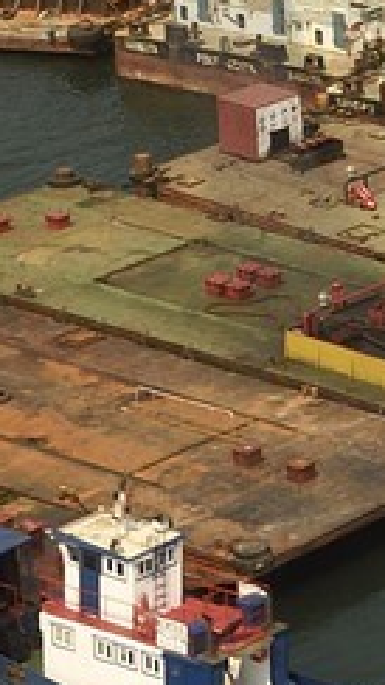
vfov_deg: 10.6
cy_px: -185
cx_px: 1293
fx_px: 3617
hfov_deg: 5.6
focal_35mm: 199
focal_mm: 29
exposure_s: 1/320
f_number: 11
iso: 400
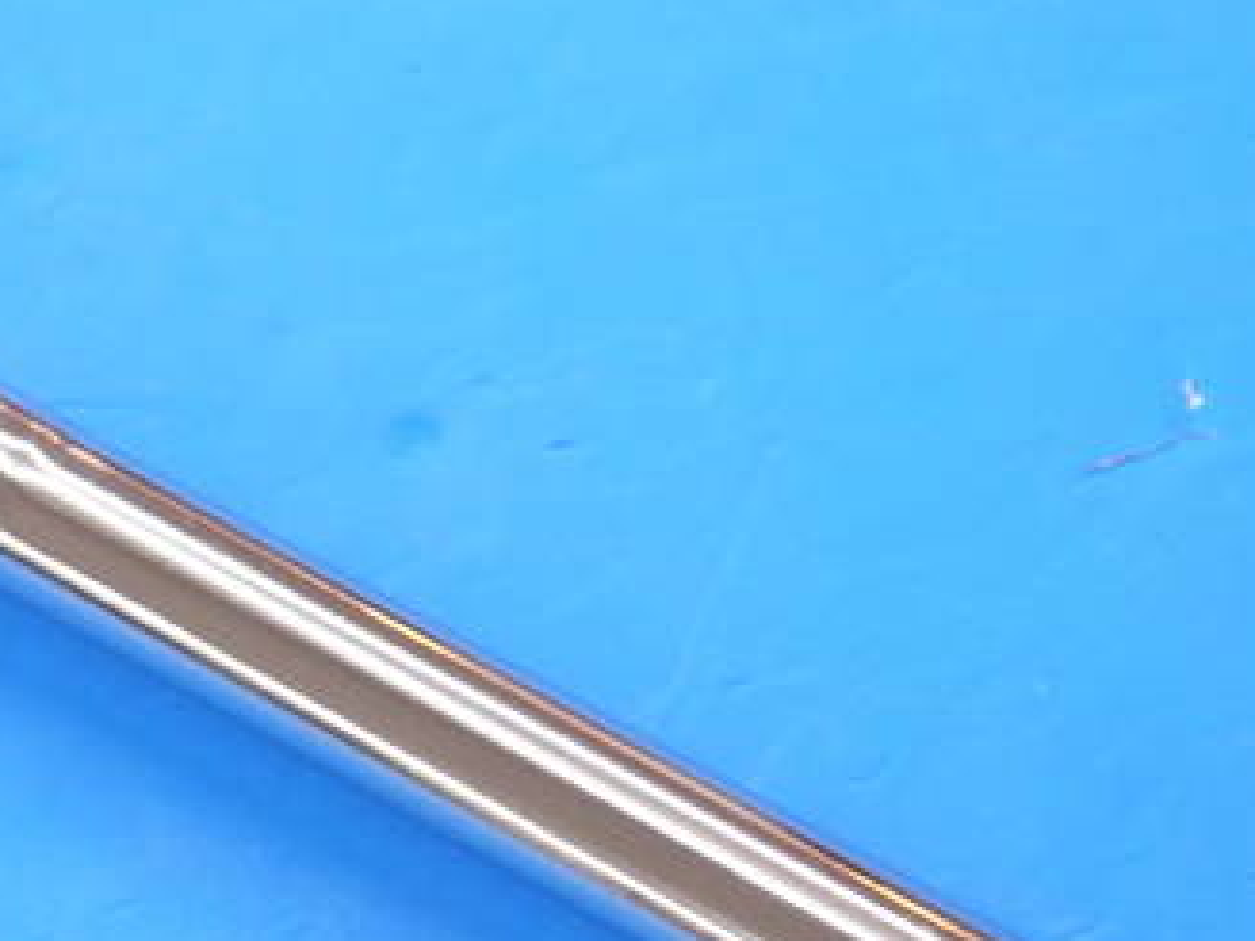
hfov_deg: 12.0
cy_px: 715
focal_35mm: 164
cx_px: 268
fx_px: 5946
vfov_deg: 9.0
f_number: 5.6
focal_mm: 42
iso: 800
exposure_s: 1/125
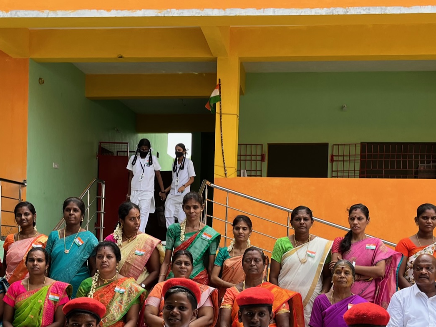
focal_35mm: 51
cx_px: 225
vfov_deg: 28.1
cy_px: 247
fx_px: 642
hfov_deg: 37.5
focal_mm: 5.1
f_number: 1.6
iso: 50
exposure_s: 1/688
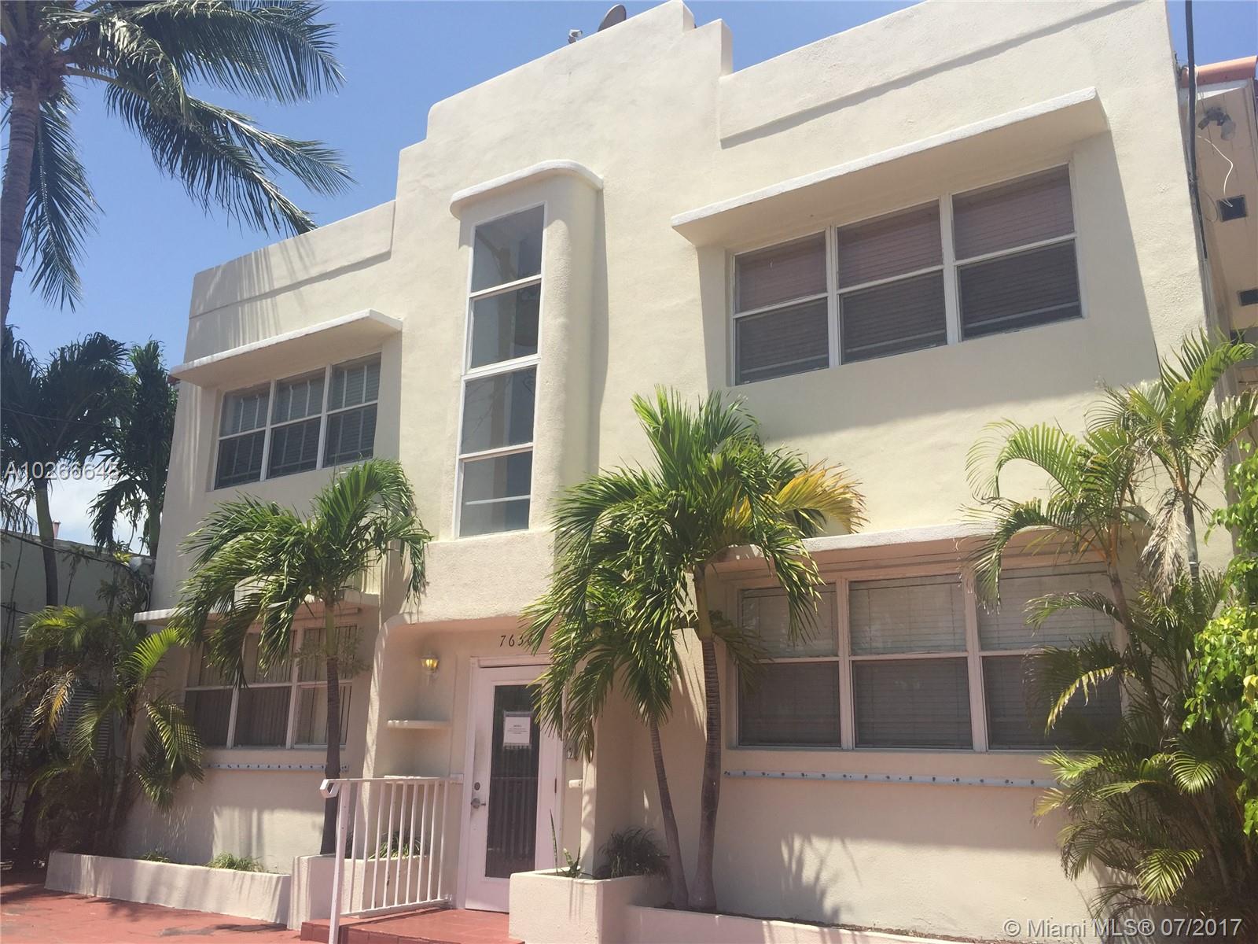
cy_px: 472
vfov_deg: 48.2
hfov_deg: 61.7
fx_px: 1054
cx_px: 629
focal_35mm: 29
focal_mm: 4.15
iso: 32
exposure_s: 1/1883
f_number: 2.2
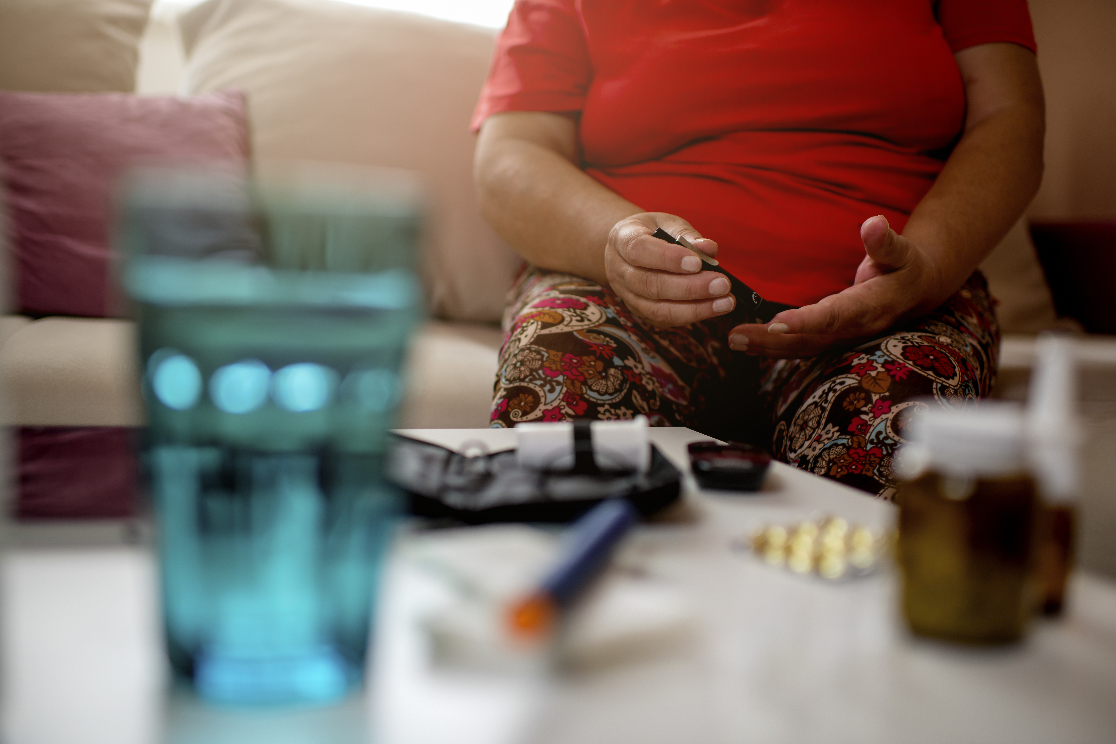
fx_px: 1085
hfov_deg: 54.4
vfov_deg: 37.9
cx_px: 558
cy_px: 372
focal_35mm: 35
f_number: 1.8
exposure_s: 1/125
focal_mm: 35
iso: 250
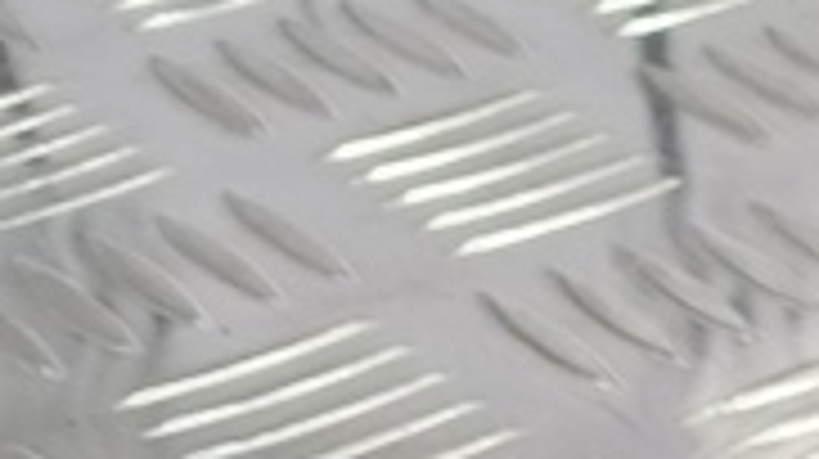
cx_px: 1998
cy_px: 1336
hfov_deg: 12.1
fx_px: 3059
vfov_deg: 7.6
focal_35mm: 141
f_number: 1.6
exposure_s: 1/50
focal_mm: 4.11
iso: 118
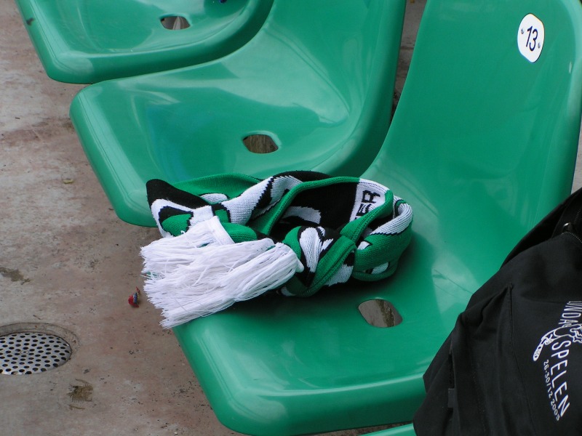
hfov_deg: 17.3
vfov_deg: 13.0
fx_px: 1917
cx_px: 291
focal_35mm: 114
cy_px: 218
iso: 50
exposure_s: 1/200
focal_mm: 17.4
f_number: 5
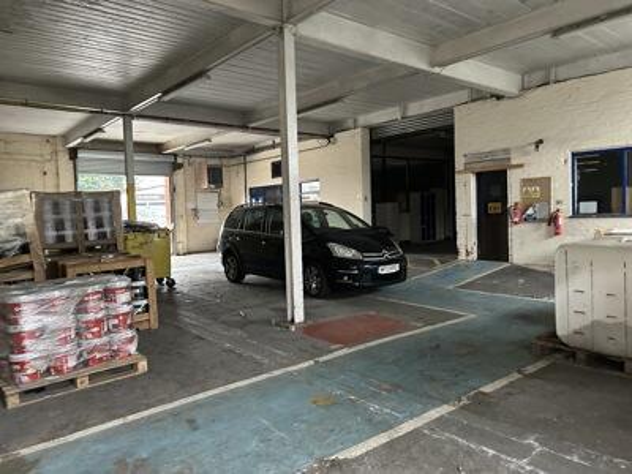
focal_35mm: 26
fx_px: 475
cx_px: 316
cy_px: 237
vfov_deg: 53.1
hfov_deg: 67.3
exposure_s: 1/33
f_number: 1.5
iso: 500
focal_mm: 5.7
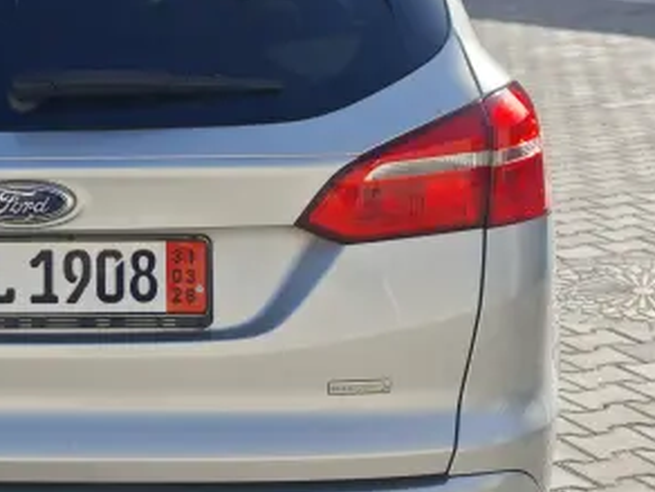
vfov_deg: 16.4
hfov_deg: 21.1
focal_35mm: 90
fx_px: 1703
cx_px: 4
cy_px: 243
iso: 50
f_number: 2
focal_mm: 8.72
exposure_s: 1/1464
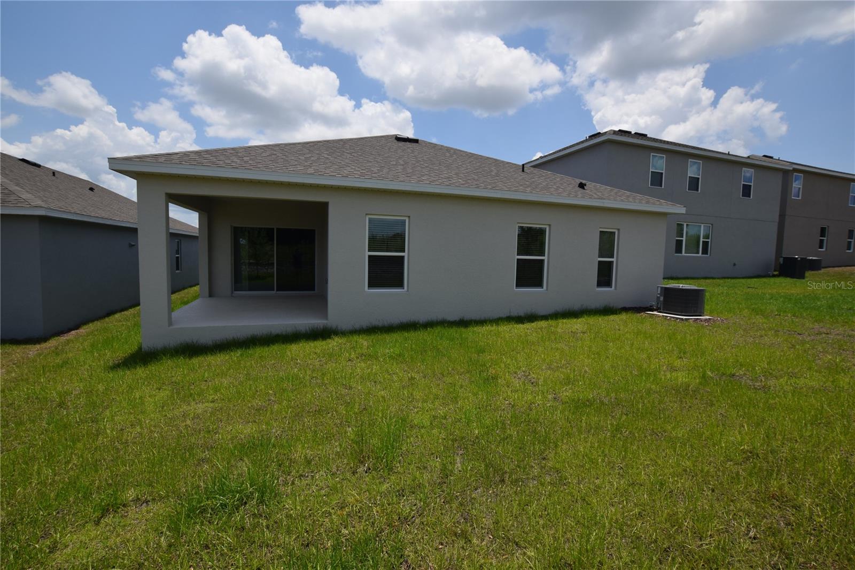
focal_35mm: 15
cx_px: 428
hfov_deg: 100.4
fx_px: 356
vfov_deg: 77.3
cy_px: 285
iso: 200
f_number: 11
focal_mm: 10
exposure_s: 1/500
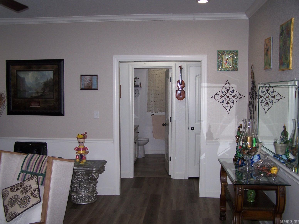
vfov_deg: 37.7
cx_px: 150
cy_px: 112
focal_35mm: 38
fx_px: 328
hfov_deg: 49.0
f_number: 2.8
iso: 80
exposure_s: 1/60
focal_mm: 6.3
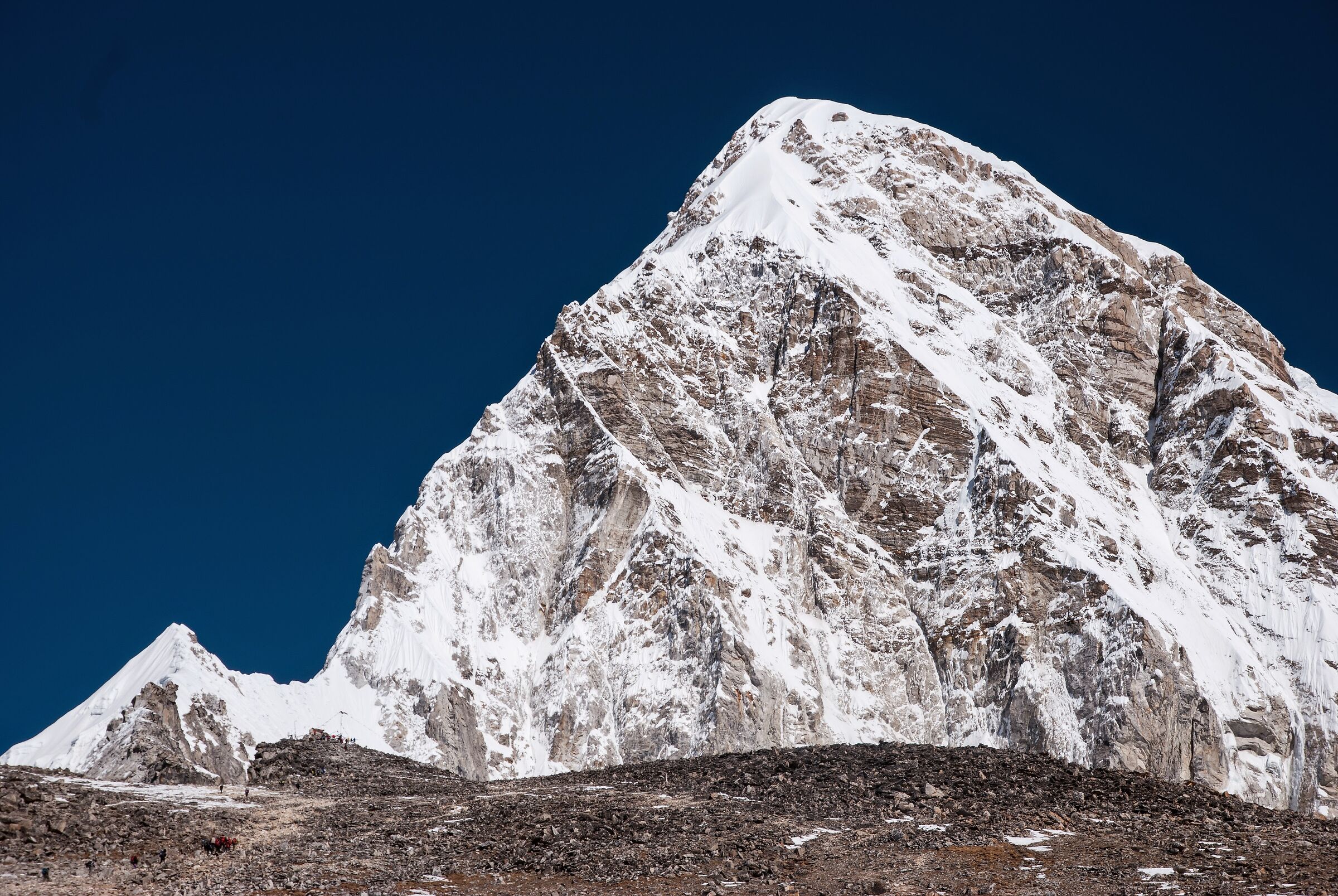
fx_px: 2679
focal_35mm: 72
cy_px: 448
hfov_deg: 28.0
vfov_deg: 19.0
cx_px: 669
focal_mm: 48
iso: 100
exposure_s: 1/250
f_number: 8
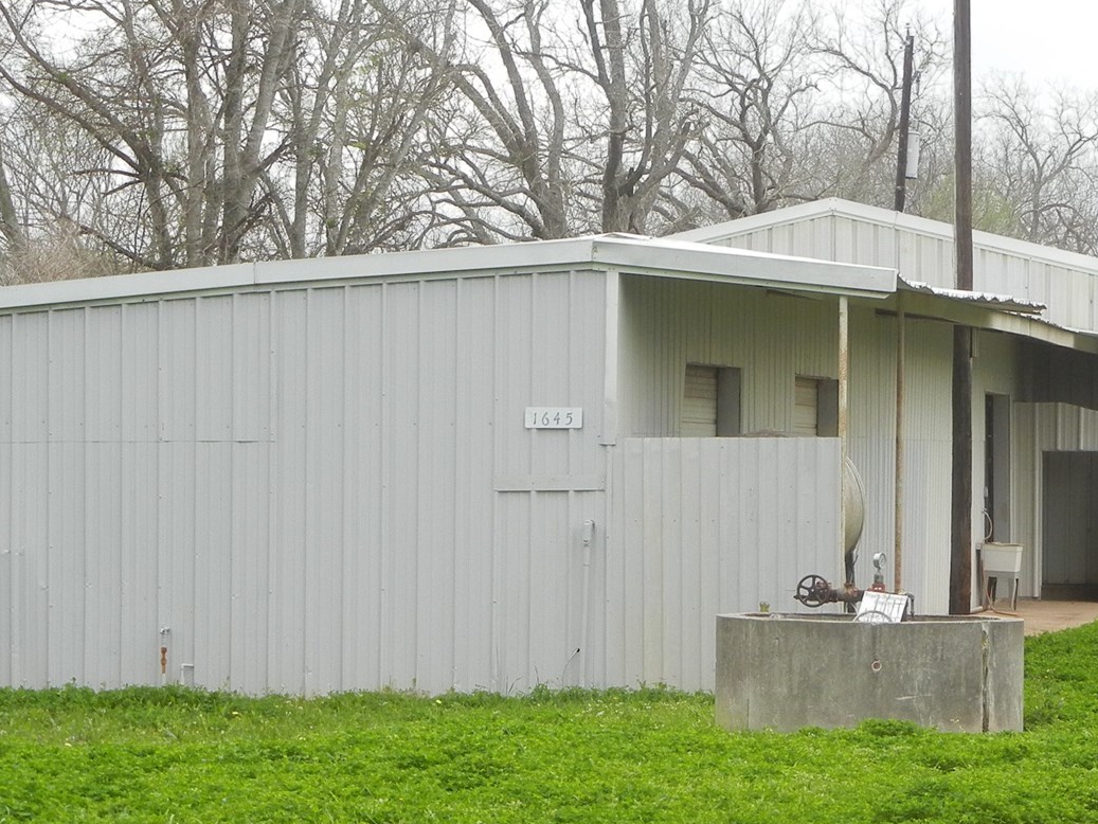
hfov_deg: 13.0
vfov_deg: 9.8
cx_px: 694
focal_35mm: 152
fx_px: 4822
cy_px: 434
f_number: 4.3
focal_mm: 13.9
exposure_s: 1/234
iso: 160
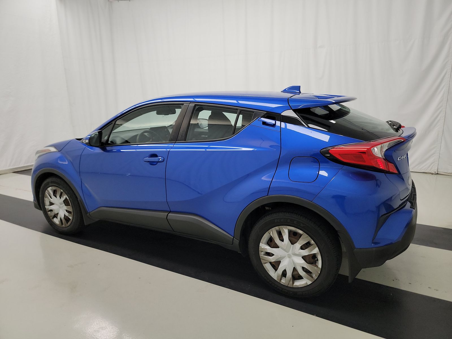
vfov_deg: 56.8
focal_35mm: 24
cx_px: 226
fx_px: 313
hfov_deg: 71.6
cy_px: 170
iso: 267
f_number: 1.8
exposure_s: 1/59
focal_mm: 6.7
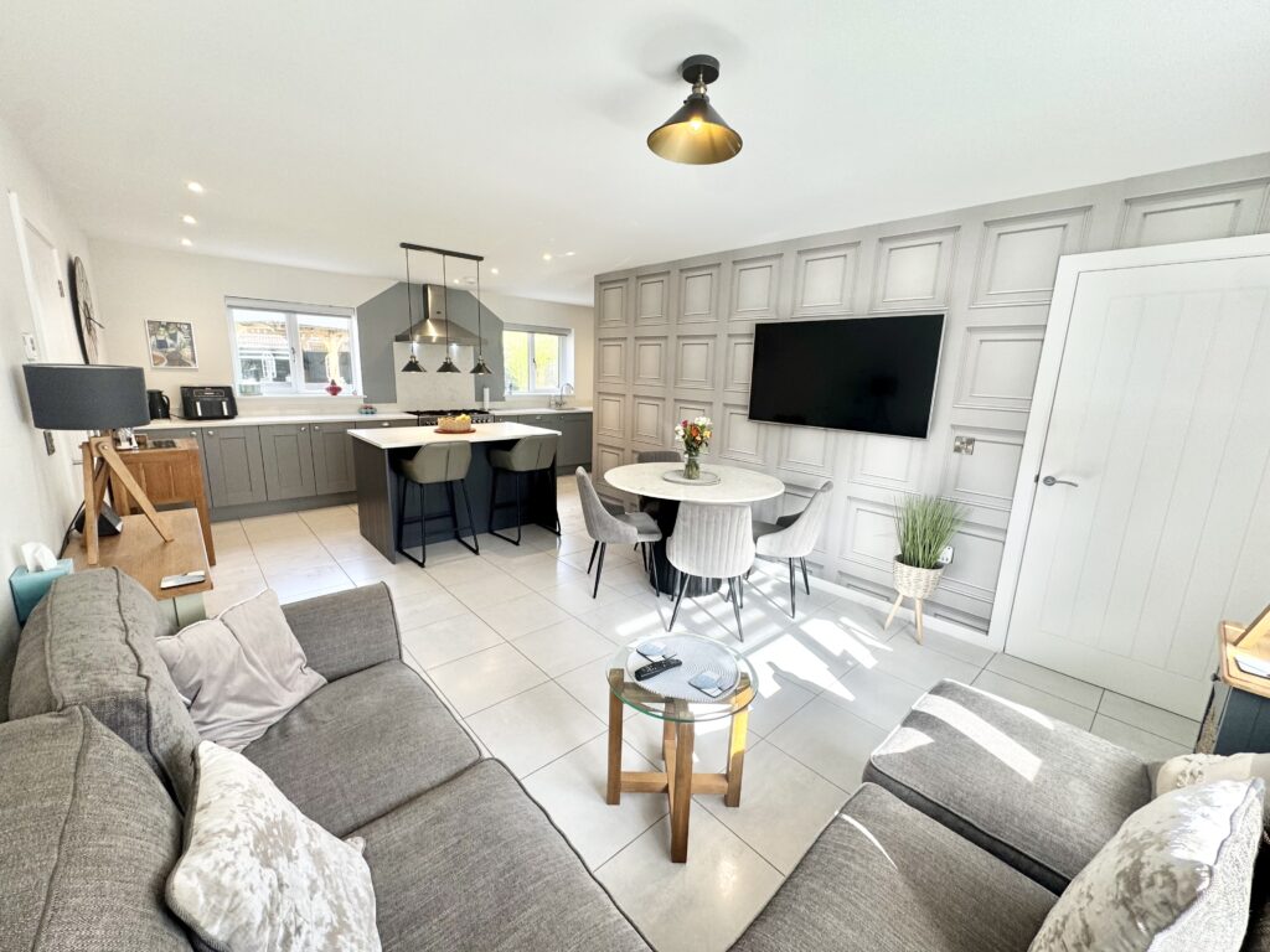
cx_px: 635
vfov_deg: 85.7
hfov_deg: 102.1
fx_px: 514
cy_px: 476
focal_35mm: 14
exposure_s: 1/100
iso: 80
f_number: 2.2
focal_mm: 2.22
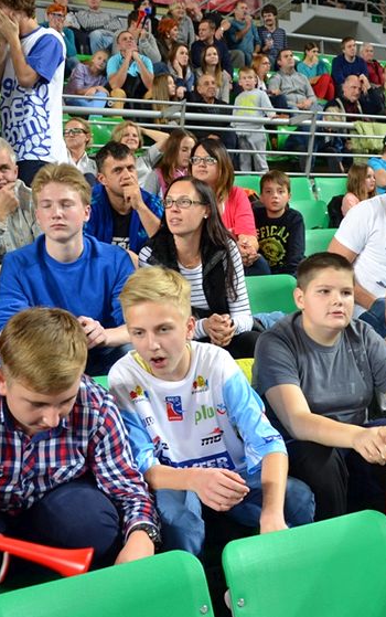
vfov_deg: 39.6
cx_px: 289
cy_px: 308
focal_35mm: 51
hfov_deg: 25.1
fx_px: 857
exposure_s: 1/60
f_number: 4
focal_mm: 22
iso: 500
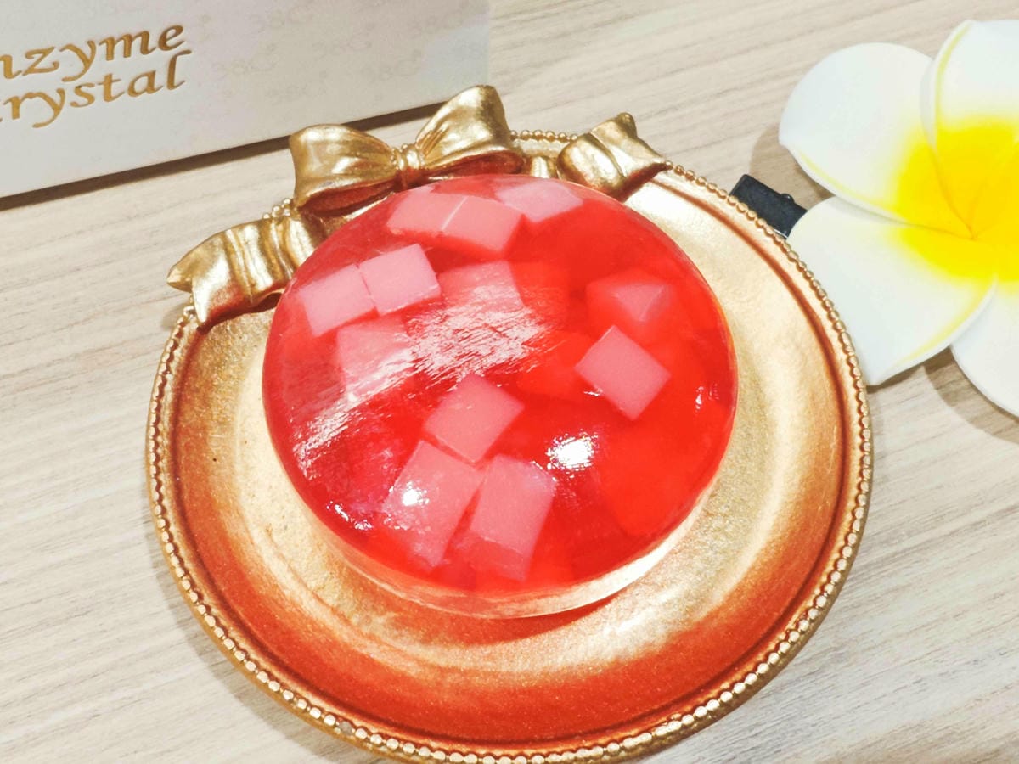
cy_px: 382
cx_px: 510
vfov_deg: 38.7
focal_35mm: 37
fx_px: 1089
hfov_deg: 50.1
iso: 160
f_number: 1.8
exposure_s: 1/60
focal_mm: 2.03
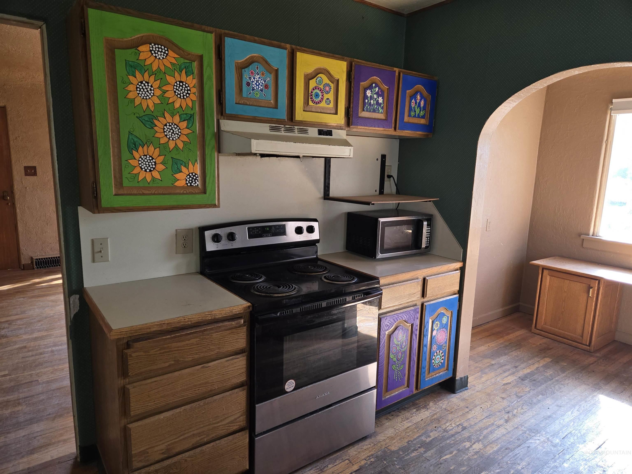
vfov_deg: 58.9
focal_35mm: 23
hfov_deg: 73.9
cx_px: 316
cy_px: 237
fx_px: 420
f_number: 1.8
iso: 50
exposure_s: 1/60
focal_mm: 5.4
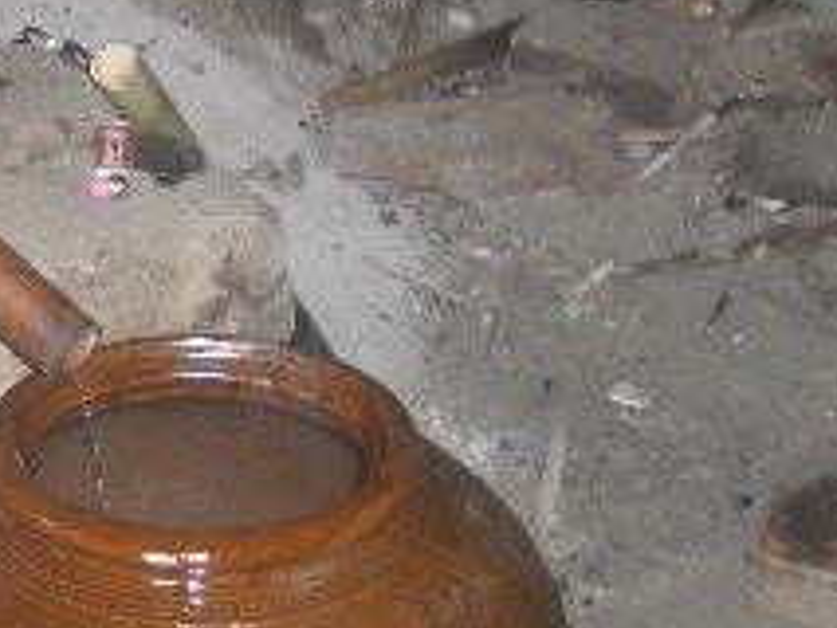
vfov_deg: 14.1
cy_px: 290
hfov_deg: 17.7
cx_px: -204
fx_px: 2540
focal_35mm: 105
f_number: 2.6
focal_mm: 5.8
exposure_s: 1/60
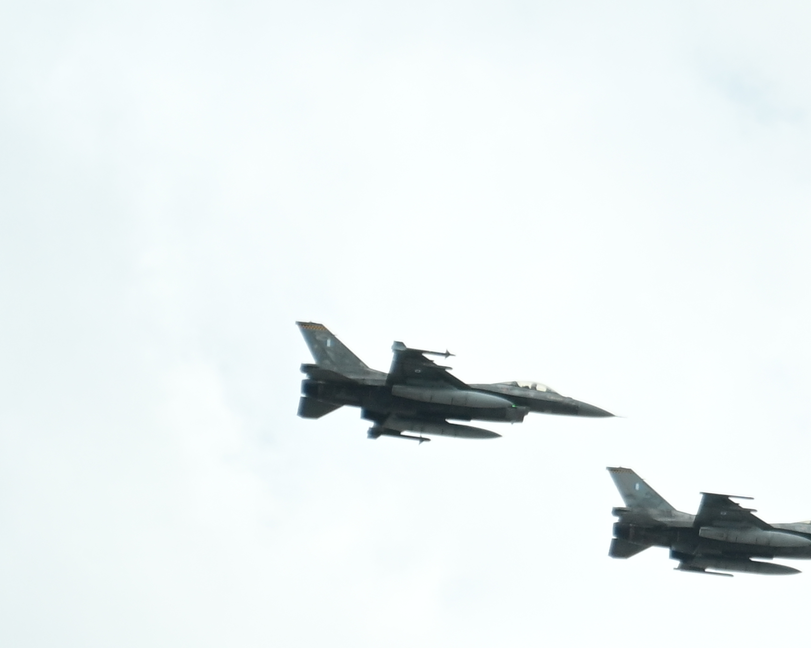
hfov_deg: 6.0
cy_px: 692
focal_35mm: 313
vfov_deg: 4.9
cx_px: 1686
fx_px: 7512
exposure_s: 1/2000
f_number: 4.5
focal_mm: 70
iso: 400
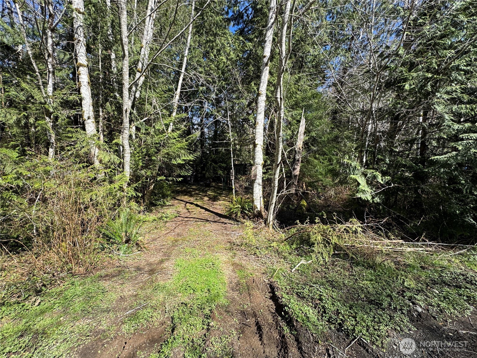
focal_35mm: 14
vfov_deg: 85.7
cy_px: 179
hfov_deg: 102.1
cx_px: 238
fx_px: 193
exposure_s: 1/505
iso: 40
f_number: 2.2
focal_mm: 2.22
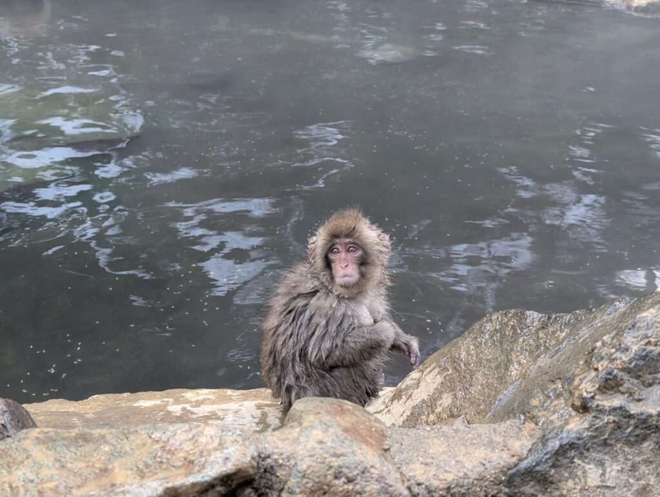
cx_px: 330
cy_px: 248
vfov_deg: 29.7
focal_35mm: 49
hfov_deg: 38.9
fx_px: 936
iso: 415
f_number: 1.68
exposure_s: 1/677
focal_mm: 6.9
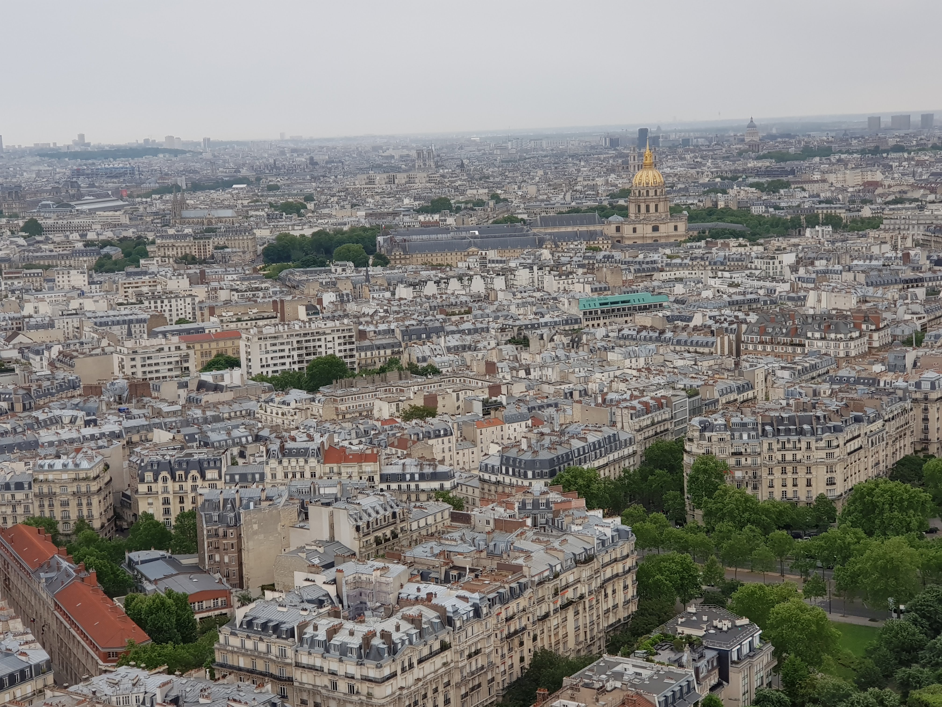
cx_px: 471
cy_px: 354
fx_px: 1415
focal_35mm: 52
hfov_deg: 36.8
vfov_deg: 28.0
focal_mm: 6
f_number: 2.4
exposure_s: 1/39
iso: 25
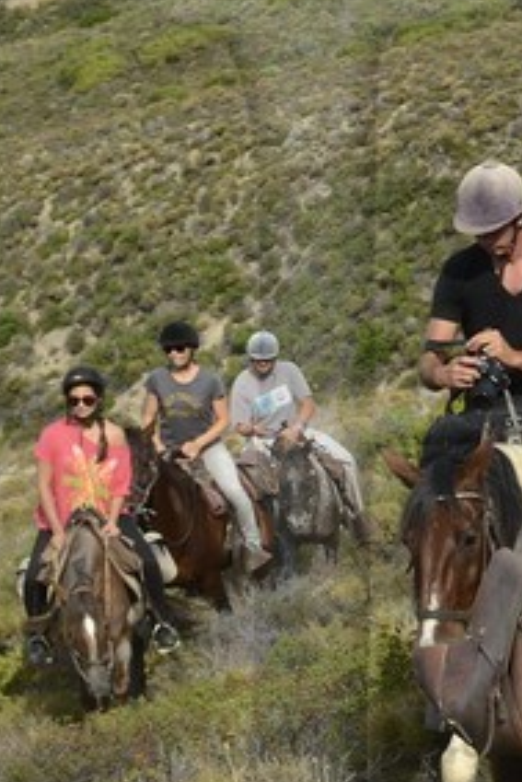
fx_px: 3193
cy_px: 453
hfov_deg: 9.0
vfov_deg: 14.0
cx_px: 906
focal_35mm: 147
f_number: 10
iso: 400
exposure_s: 1/640
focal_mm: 26
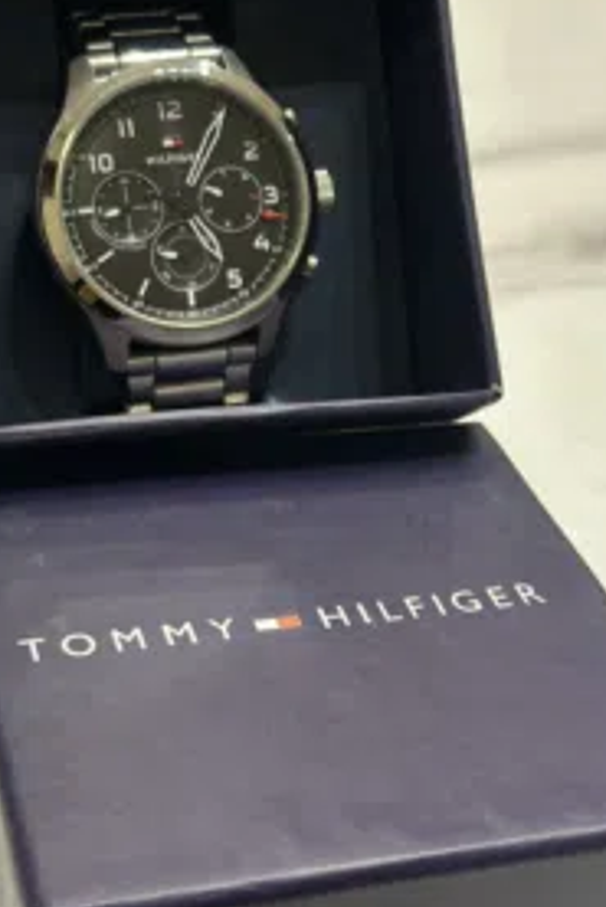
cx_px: 256
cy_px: 331
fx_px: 1816
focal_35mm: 72
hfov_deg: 18.9
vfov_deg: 27.9
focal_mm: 6.86
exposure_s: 1/100
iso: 125
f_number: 1.78
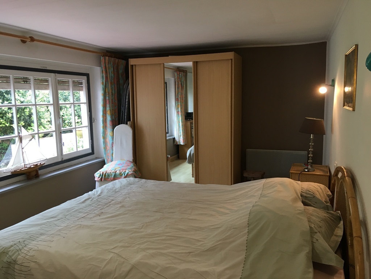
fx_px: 311
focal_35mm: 29
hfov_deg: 61.7
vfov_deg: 48.2
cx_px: 186
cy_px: 140
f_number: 2.2
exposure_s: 1/33
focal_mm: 4.15
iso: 50
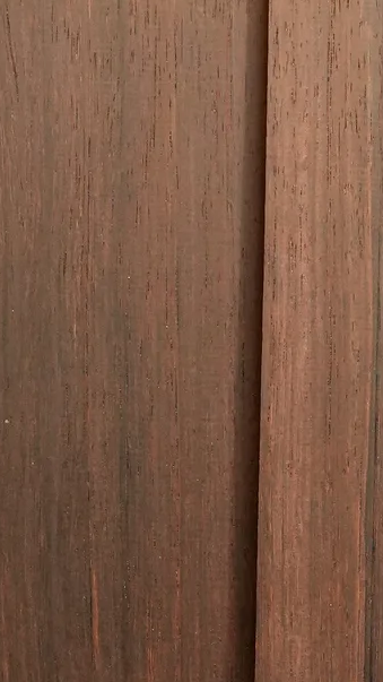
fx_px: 3558
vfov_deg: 10.9
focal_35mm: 197
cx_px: 412
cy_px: 379
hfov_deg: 6.1
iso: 4000
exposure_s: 1/400
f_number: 4.5
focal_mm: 39.4
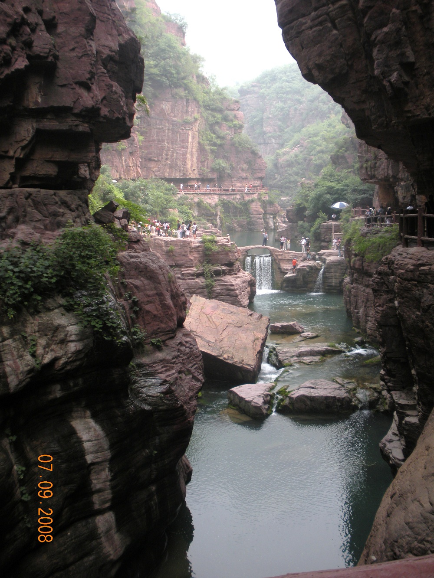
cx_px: 217
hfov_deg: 39.7
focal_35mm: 36
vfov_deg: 51.4
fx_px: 602
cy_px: 289
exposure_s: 1/132
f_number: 3.5
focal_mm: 6.3
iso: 64
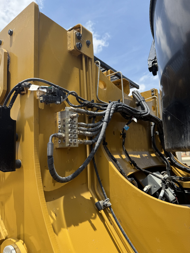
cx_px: 95
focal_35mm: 24
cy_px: 126
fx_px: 176
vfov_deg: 71.6
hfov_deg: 56.8
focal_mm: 6.76
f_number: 1.78
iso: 80
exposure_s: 1/2833
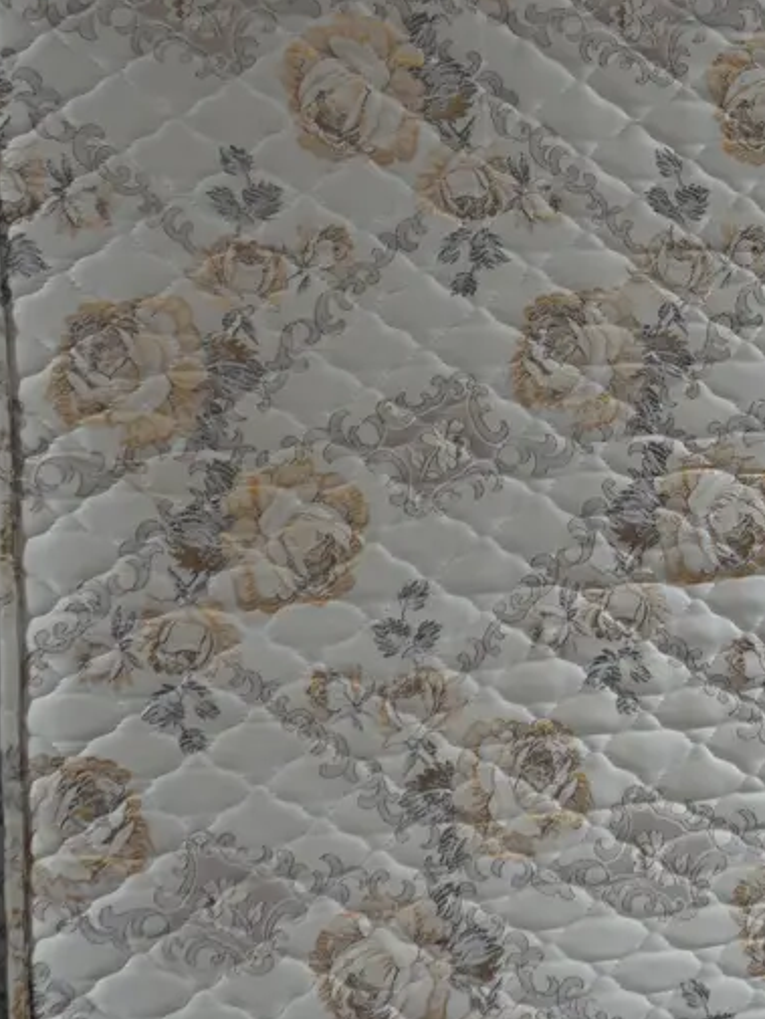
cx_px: 603
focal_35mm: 73
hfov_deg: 20.0
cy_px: 385
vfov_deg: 26.6
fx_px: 2150
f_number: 4
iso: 500
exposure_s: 1/60
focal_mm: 18
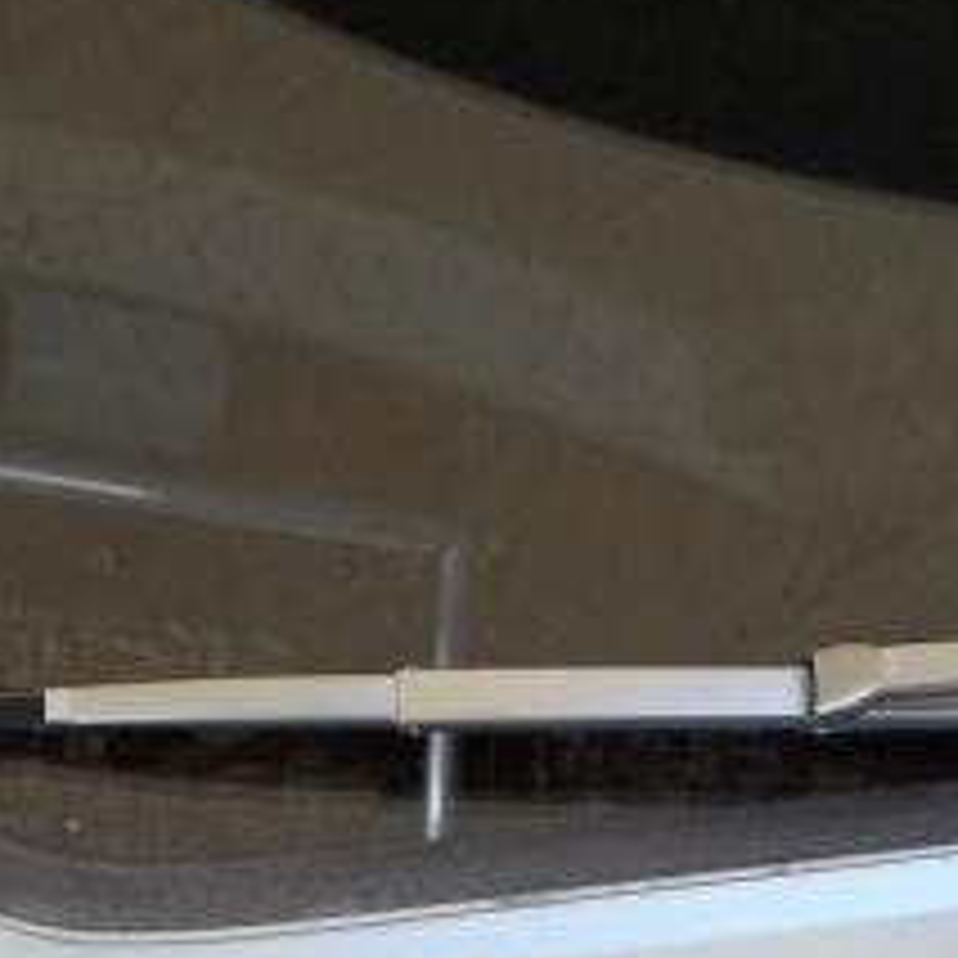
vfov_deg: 16.3
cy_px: 814
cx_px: 998
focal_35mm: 106
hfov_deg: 16.0
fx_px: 3319
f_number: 2.9
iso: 64
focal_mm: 5.7
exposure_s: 1/250
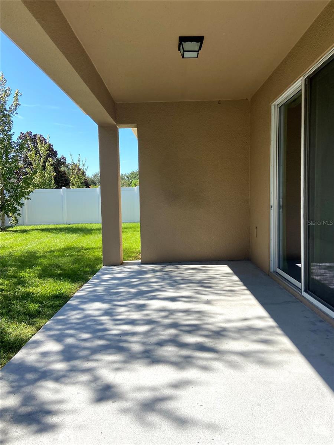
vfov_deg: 67.3
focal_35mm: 26
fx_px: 334
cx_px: 167
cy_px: 222
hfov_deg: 53.1
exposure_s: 1/1727
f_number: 1.8
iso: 32
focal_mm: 4.25
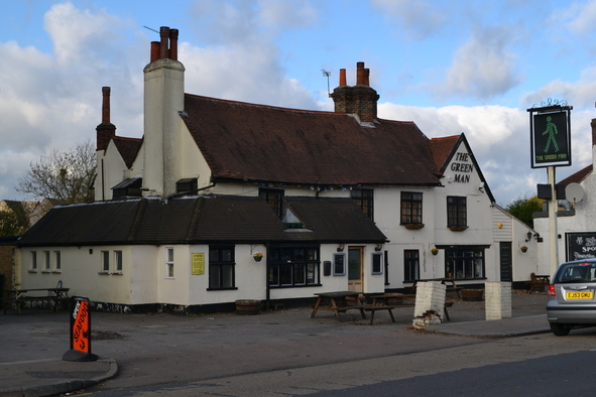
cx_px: 280
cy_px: 188
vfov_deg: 26.0
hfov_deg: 38.2
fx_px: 861
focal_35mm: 52
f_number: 7.1
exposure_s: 1/200
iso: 100
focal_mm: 32
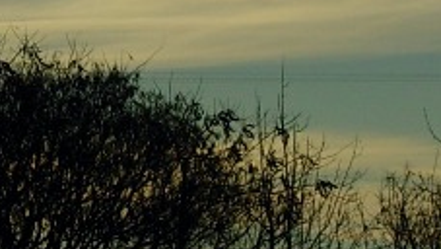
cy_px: 21
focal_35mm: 292
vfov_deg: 4.2
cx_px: -2
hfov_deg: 7.4
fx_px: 3417
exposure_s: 1/575
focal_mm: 12.5
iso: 50
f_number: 6.1
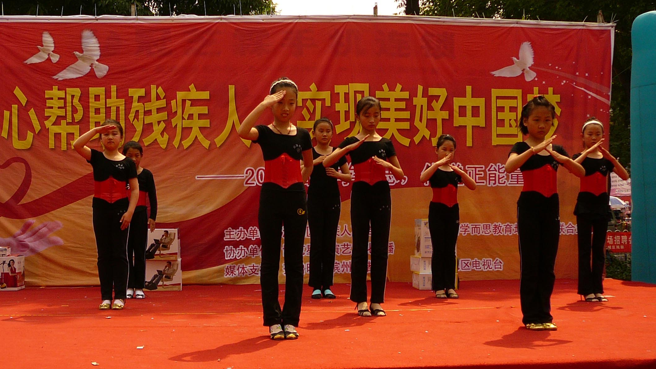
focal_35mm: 46
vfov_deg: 25.9
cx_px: 267
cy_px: 213
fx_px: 800
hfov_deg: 44.4
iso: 80
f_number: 2.8
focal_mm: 5.2
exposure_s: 1/800
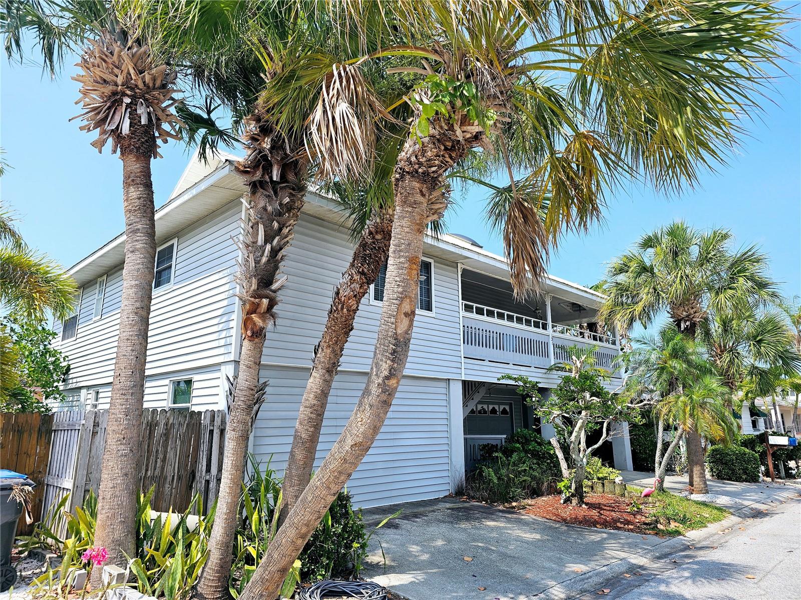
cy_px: 300
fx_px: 532
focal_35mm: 23
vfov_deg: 58.9
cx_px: 400
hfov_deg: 73.9
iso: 10
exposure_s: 1/667
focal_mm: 6.3
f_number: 1.7
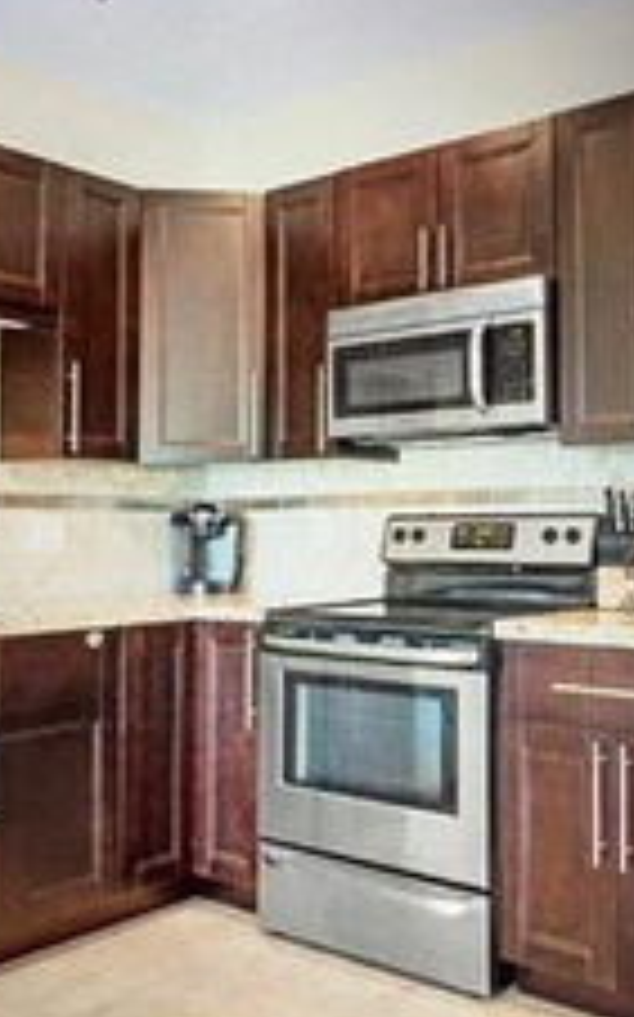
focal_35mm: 52
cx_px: 533
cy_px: 513
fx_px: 1439
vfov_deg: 38.9
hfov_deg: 24.3
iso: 125
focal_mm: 4.2
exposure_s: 1/50
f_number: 1.6
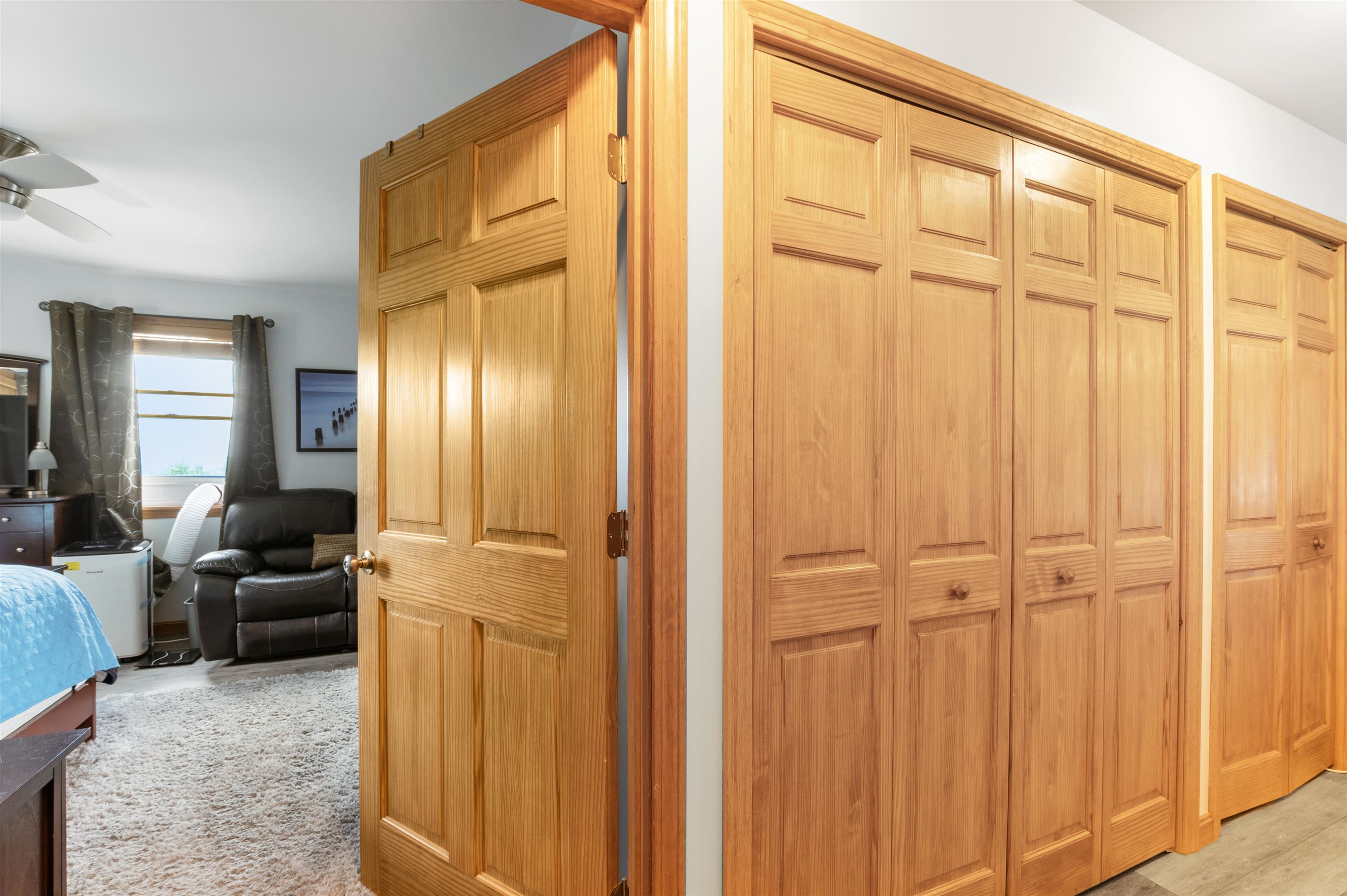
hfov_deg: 100.4
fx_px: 561
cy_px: 448
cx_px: 674
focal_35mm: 15
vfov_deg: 77.3
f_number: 8
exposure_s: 1/2
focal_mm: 10
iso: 100
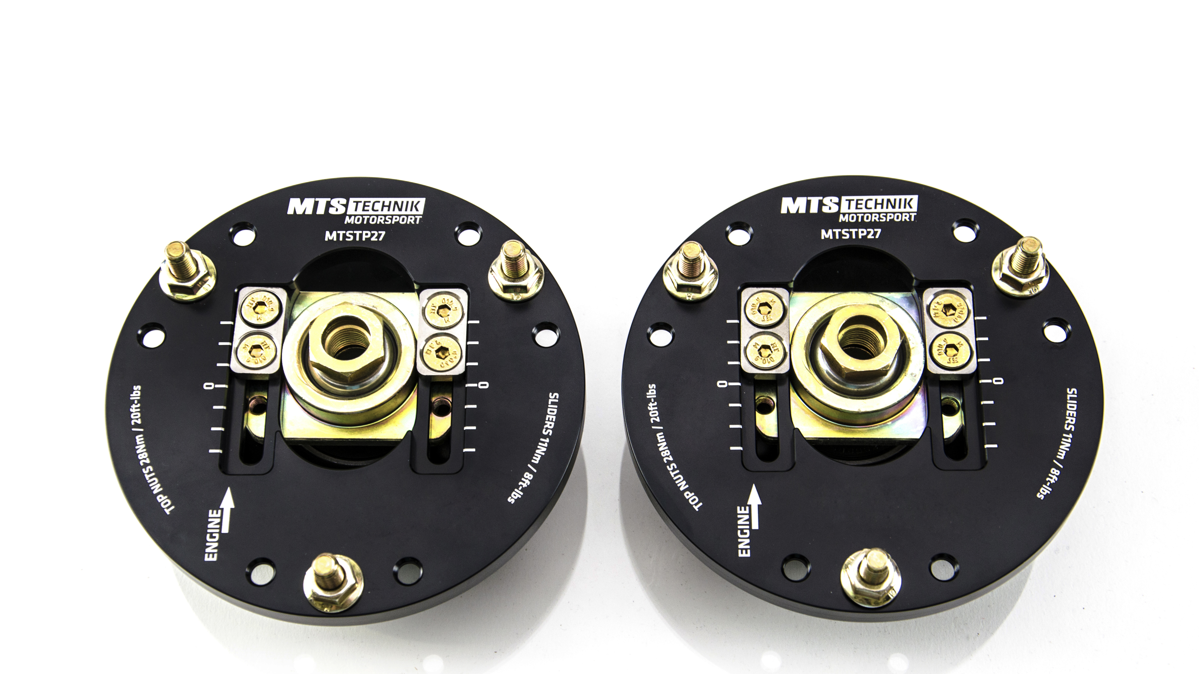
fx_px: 2098
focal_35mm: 66
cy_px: 361
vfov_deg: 18.3
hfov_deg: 31.9
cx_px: 600
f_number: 5.6
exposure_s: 1/60
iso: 140
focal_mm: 42
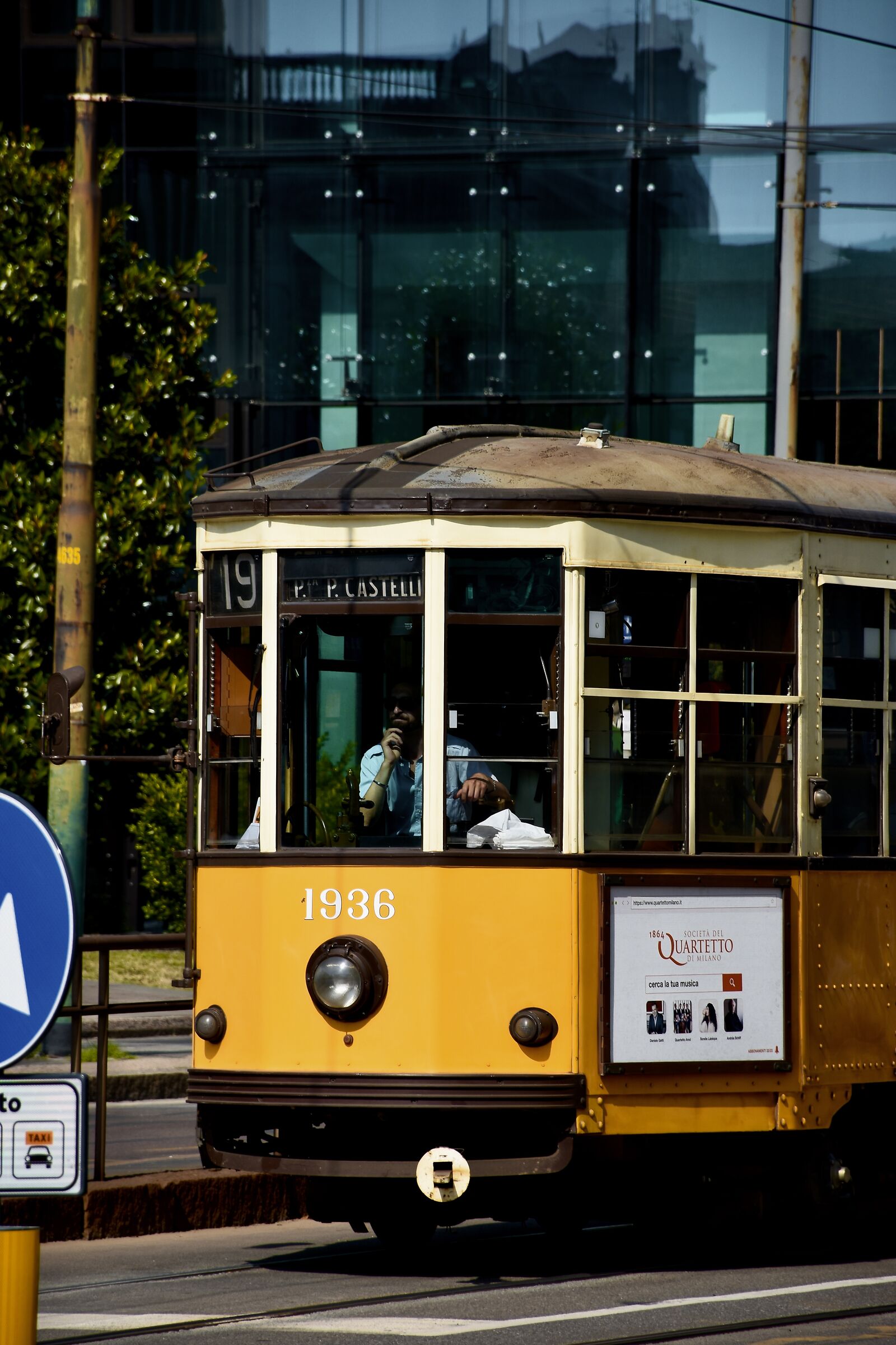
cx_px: 448
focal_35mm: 210
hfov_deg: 6.5
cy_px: 672
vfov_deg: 9.8
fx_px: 7839
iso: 140
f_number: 8
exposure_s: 1/500
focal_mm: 140
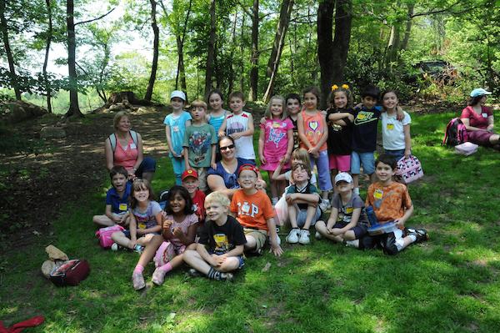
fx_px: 416
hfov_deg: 62.0
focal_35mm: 30
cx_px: 250
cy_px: 166
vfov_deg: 43.5
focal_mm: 20
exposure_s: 1/400
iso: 2000
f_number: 10
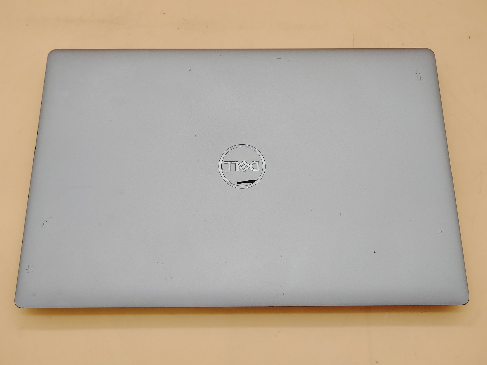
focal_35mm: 33
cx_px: 244
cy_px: 182
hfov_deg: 55.4
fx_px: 464
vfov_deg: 42.9
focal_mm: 4.36
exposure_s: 1/163
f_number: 1.8
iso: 50
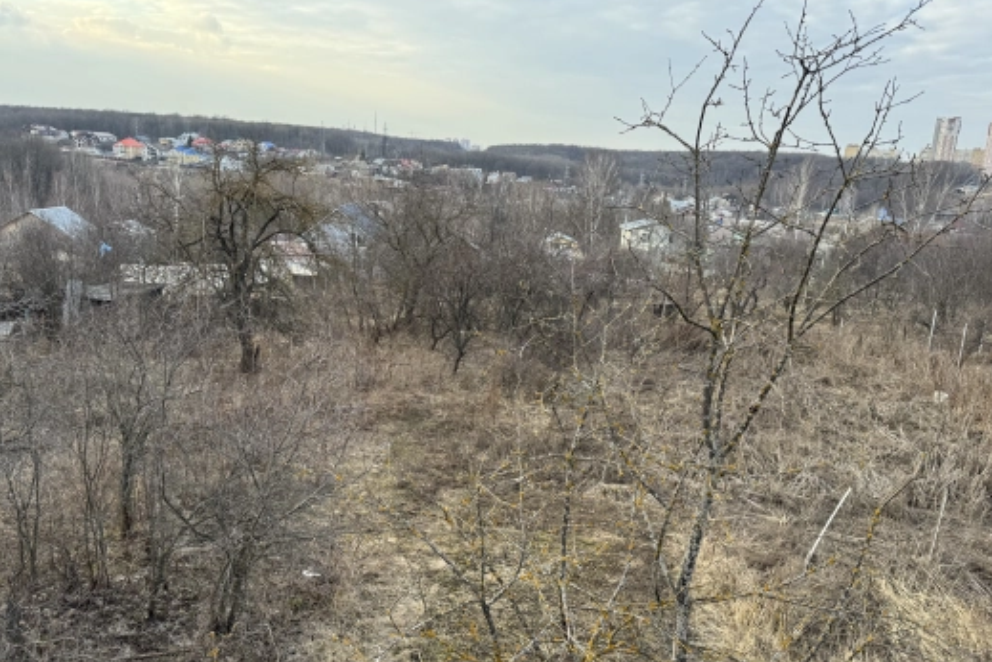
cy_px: 404
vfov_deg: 43.3
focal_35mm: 30
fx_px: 827
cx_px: 501
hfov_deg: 61.9
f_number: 1.78
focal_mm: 6.76
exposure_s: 1/531
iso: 80
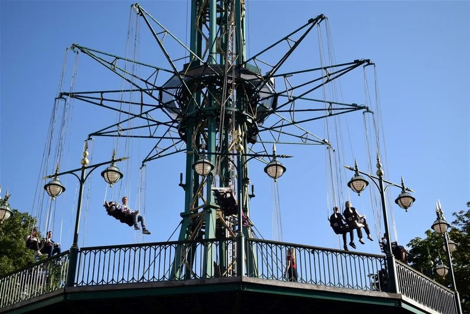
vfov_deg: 28.1
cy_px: 157
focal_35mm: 48
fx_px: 627
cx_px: 235
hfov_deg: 41.1
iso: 400
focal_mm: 32
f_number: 6.3
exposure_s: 1/1600
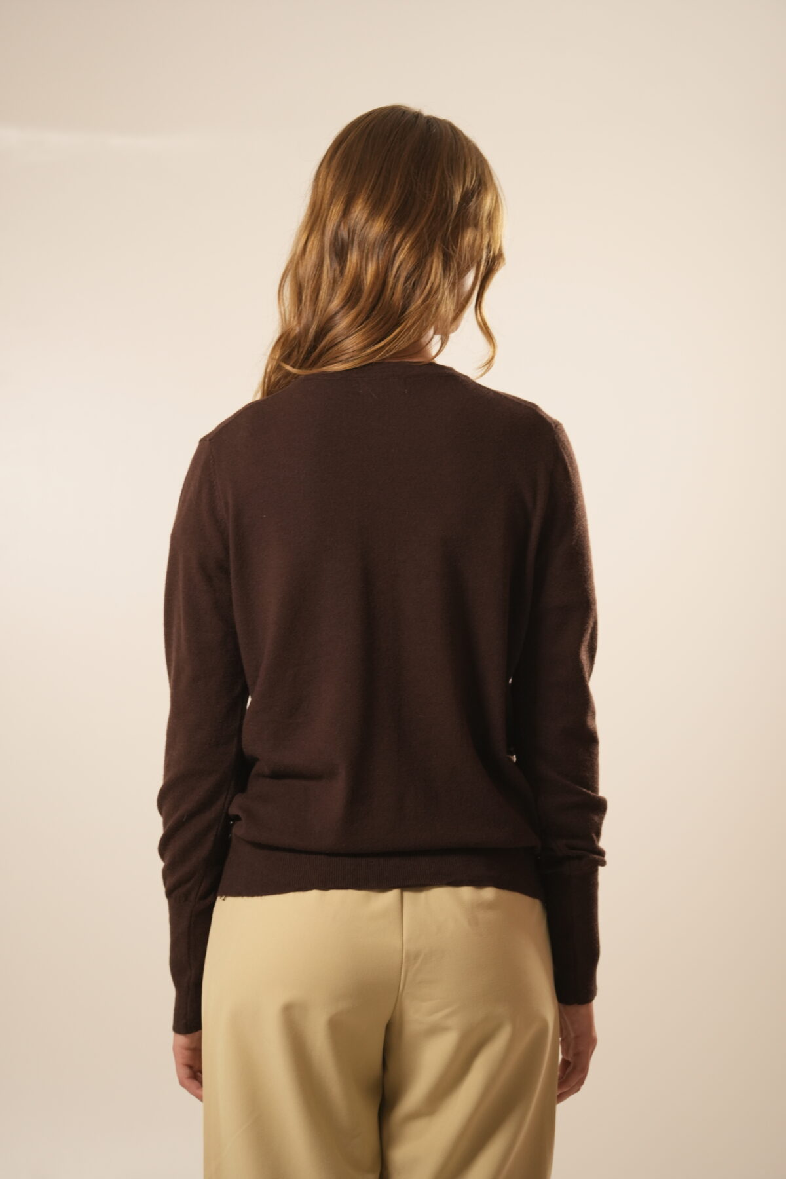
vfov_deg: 15.4
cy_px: 590
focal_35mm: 133
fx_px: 4355
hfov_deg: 10.3
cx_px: 393
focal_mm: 133
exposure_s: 1/125
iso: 1250
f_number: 4
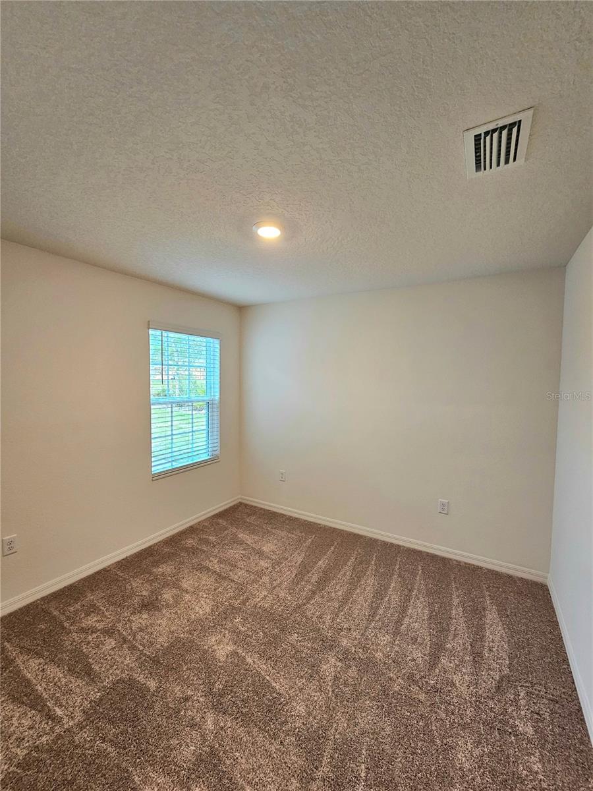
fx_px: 297
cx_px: 296
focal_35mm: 13
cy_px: 396
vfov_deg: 106.2
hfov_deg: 89.9
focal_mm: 2.2
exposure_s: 1/60.2
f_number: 2.2
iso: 160
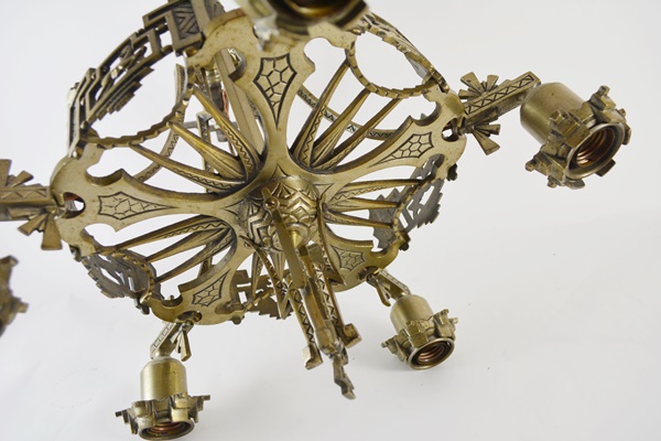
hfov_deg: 67.4
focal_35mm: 27
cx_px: 330
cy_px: 220
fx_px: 496
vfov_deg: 47.9
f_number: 5
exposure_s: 1/100
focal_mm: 18
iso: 400
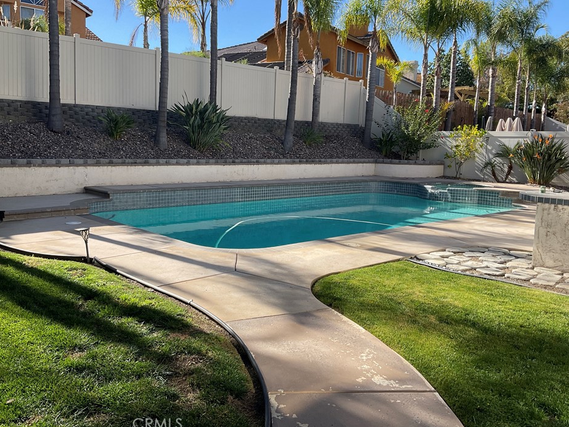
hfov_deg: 56.8
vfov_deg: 44.1
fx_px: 526
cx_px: 291
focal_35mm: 32
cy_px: 197
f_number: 1.8
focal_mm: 3
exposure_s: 1/1144
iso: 16
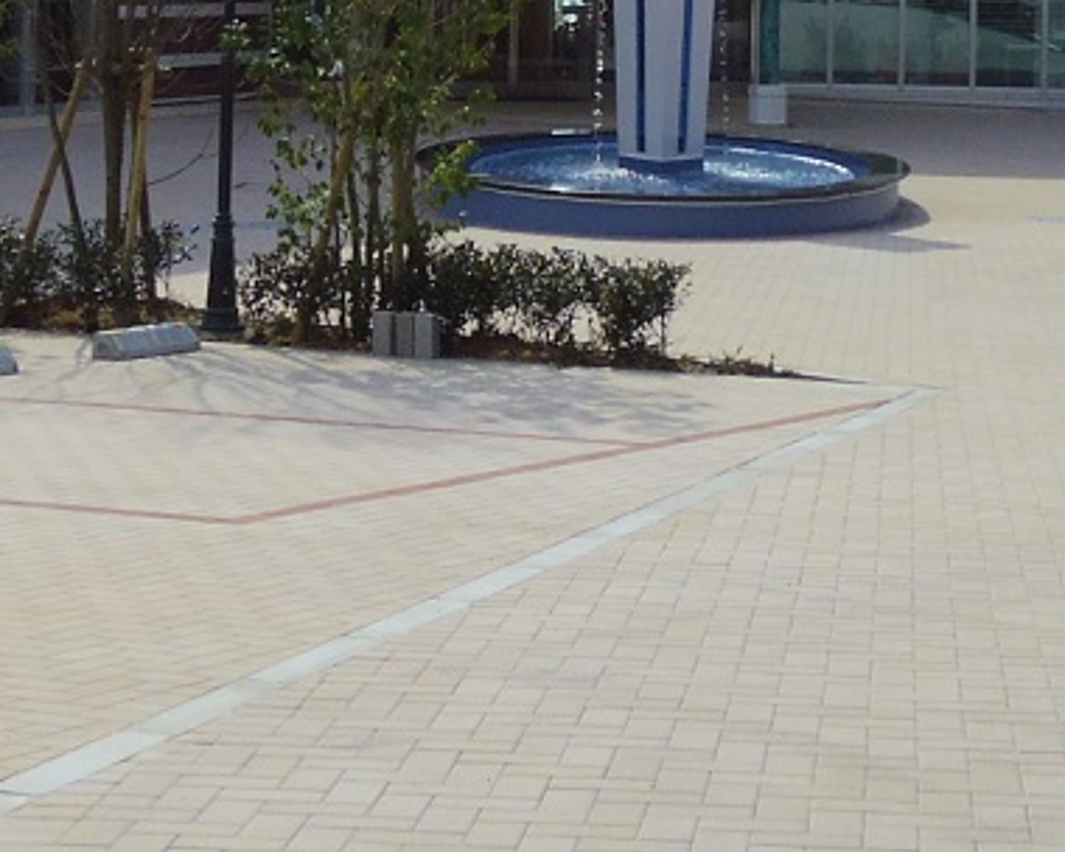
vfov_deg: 14.1
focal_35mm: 104
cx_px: 465
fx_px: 3278
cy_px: -343
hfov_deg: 18.4
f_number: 5
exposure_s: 1/1250
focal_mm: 5
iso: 200
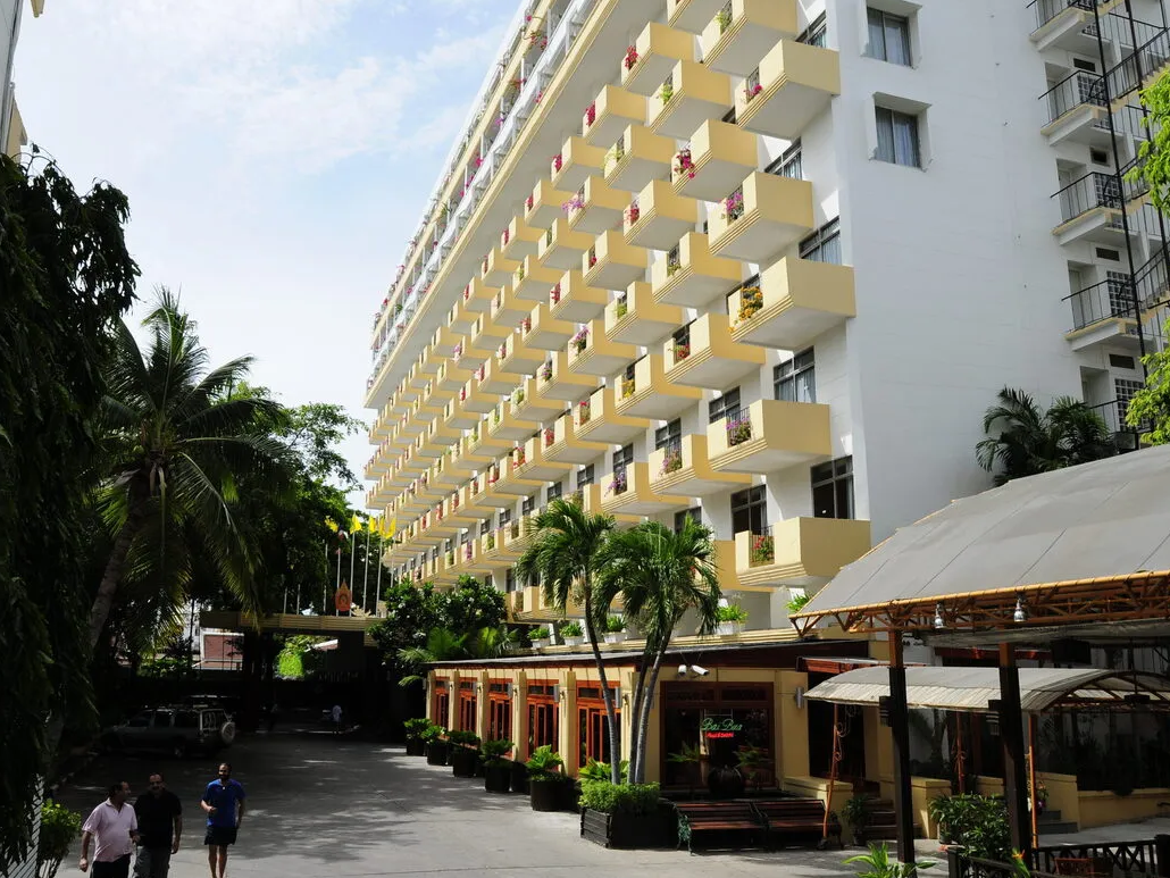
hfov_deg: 62.3
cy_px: 436
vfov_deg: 48.9
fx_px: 966
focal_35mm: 29
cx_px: 523
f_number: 11
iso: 250
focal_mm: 17
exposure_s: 1/125
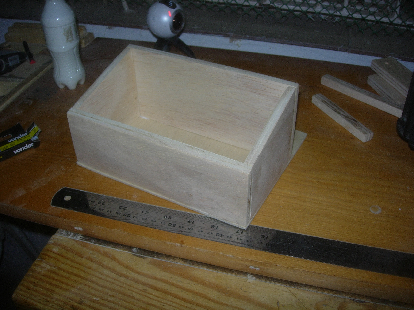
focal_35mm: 38
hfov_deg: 49.0
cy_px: 155
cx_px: 207
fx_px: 454
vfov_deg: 37.7
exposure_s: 1/64
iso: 79
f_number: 2.8
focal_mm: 7.8
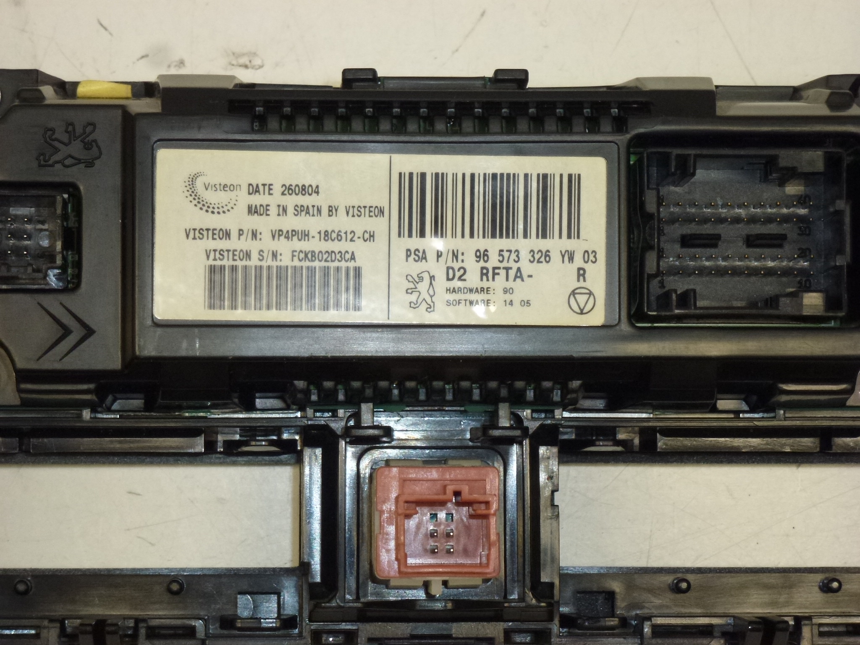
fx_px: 3255
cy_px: 322
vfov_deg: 11.3
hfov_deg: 15.1
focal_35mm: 131
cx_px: 430
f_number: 5.2
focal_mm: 23.4
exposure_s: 1/125
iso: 400
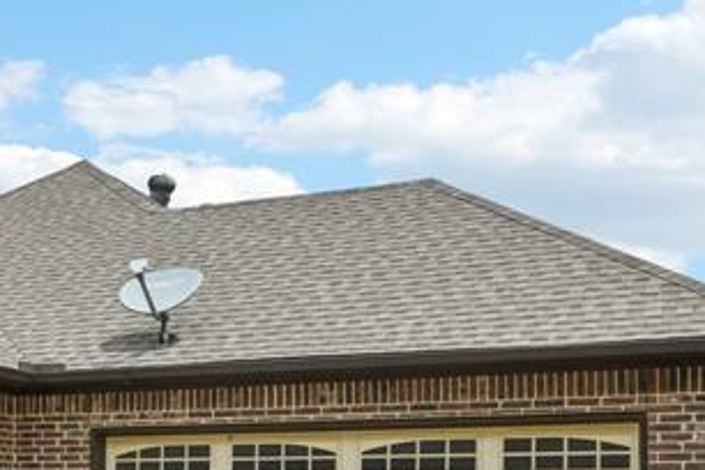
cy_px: 511
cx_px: 14
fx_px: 1312
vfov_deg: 19.5
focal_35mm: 67
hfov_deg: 28.4
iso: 400
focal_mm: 20
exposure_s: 1/1600
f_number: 8
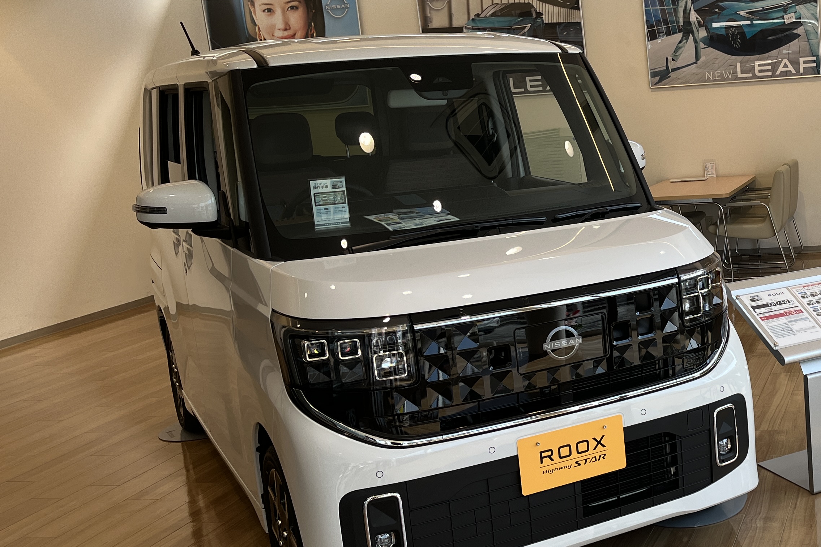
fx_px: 1095
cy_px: 255
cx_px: 728
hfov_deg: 38.5
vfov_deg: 28.1
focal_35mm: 48
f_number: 1.6
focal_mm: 5.1
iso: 50
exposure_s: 1/684
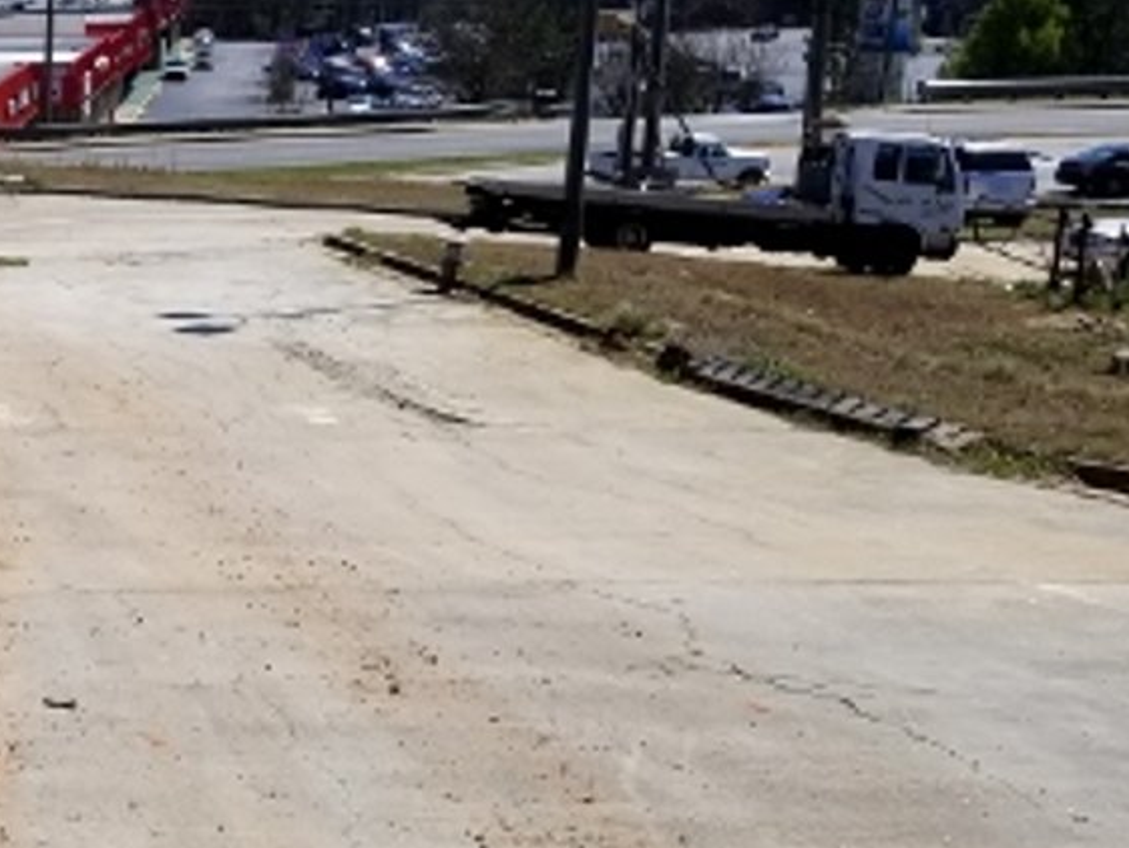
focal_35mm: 70
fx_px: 2284
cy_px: 560
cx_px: -324
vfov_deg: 21.0
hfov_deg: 24.4
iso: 50
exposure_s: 1/3800
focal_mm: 4.25
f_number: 1.7
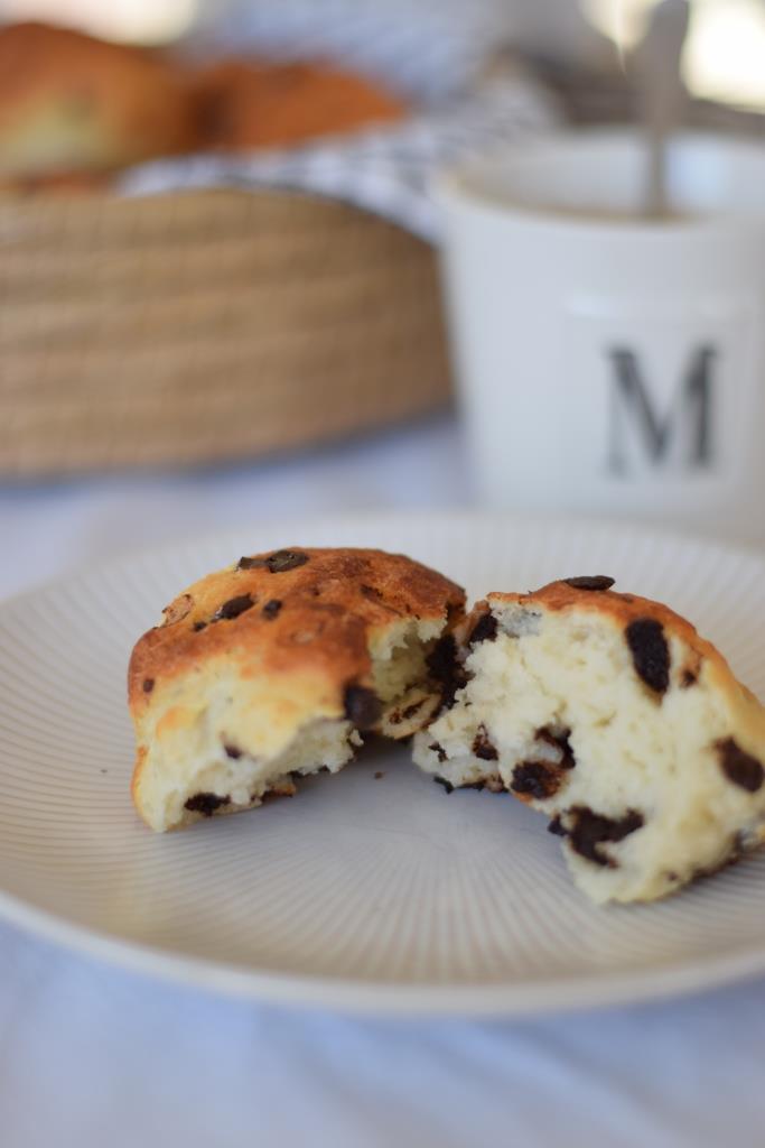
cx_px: 382
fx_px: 2390
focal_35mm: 75
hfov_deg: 18.2
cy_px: 574
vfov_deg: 27.0
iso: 160
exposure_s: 1/250
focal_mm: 50
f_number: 1.8
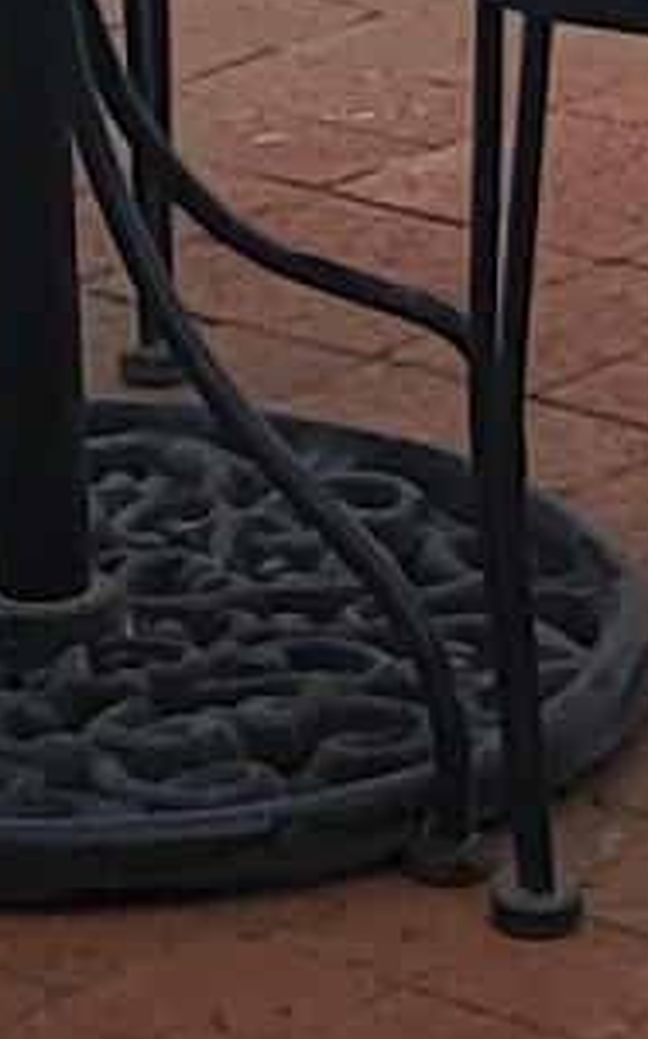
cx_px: -655
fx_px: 7725
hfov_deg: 4.7
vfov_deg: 7.1
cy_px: -1701
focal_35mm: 273
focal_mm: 4.25
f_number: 1.8
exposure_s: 1/1123
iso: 50
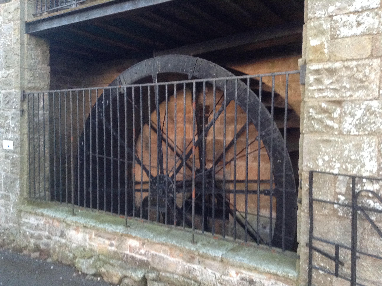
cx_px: 191
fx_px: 364
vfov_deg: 42.8
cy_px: 143
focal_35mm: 33
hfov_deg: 55.4
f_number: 2.4
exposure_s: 1/24
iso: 200
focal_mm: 3.3
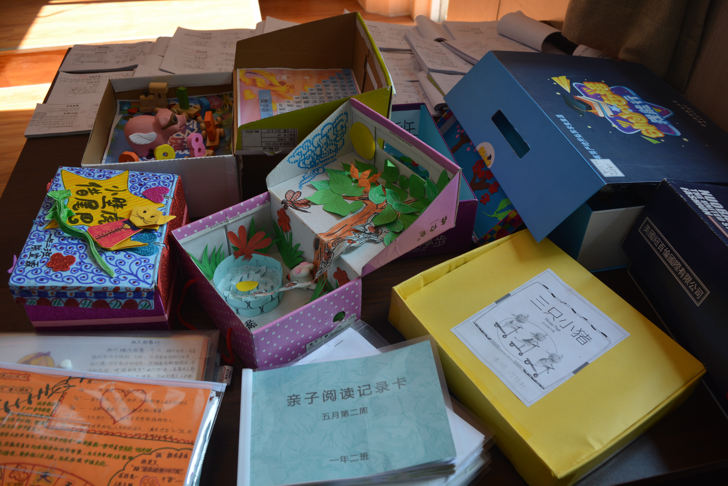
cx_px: 364
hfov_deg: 61.9
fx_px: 607
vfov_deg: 43.6
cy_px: 243
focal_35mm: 30
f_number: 5.6
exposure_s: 1/125
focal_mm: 20
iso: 320
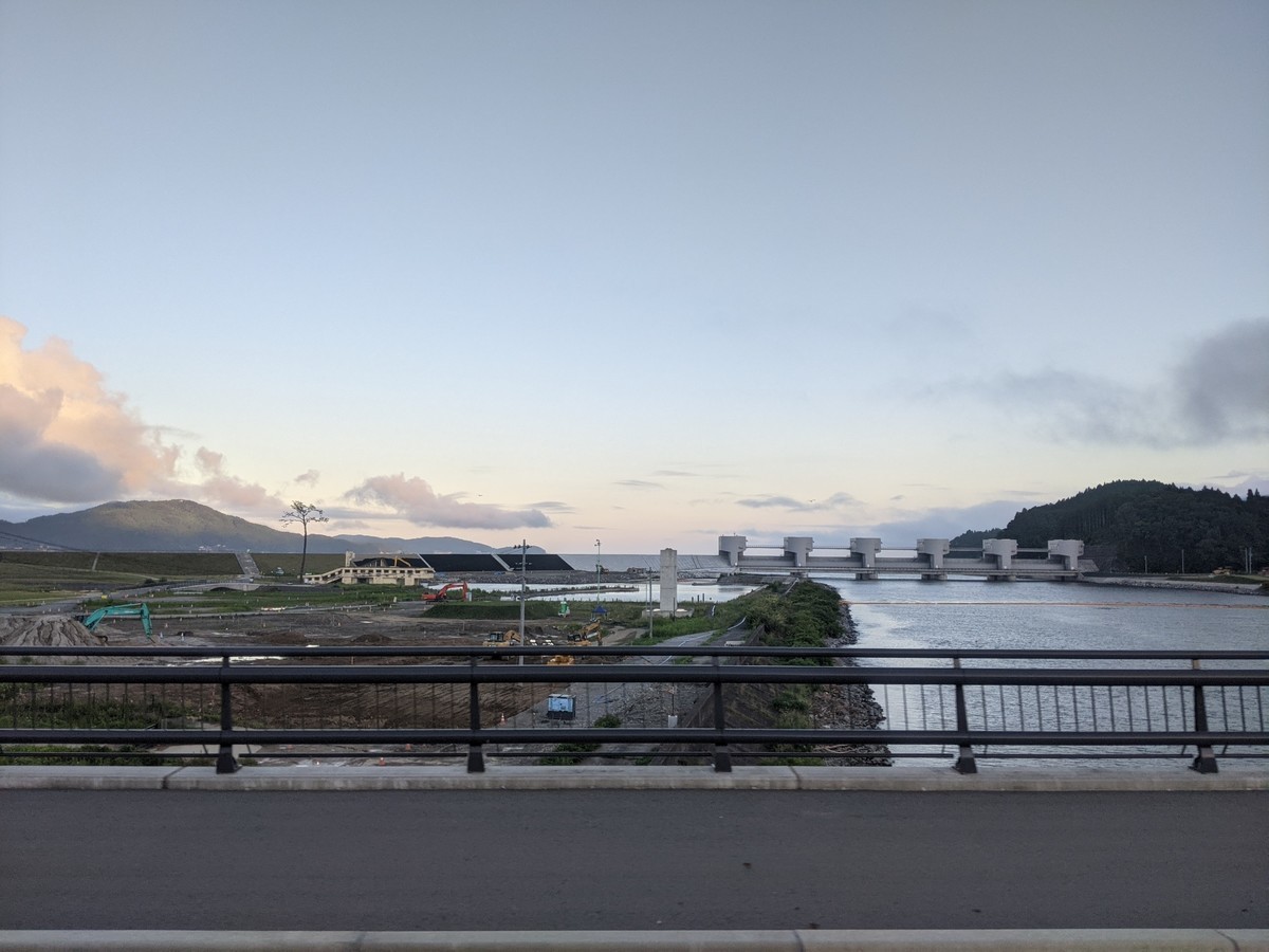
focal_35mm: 27
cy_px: 476
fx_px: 990
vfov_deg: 51.4
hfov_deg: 65.3
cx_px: 634
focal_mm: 4.44
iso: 86
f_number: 1.8
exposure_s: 1/602
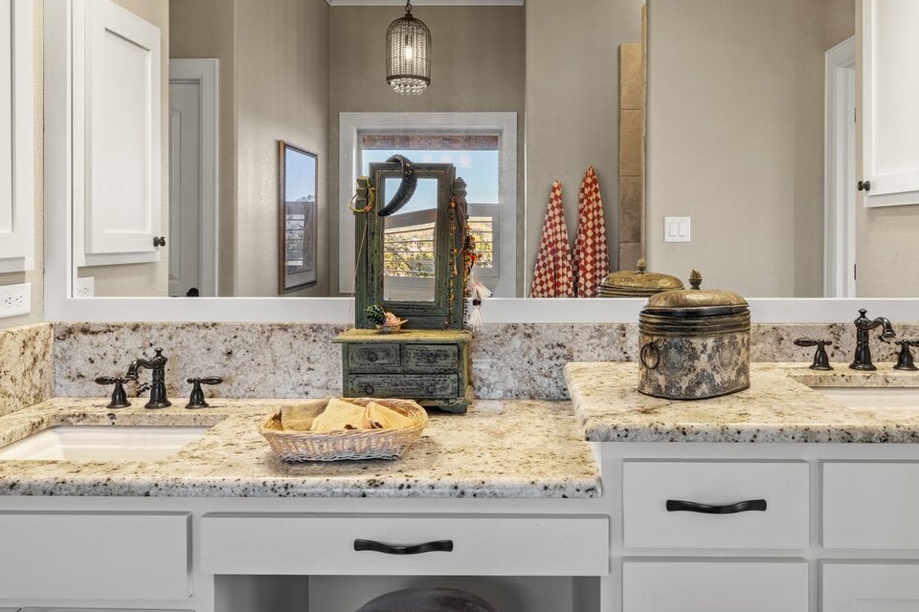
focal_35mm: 27
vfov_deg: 47.4
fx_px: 689
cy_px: 218
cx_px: 505
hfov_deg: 67.2
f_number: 8
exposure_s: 1/8
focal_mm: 16
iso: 100
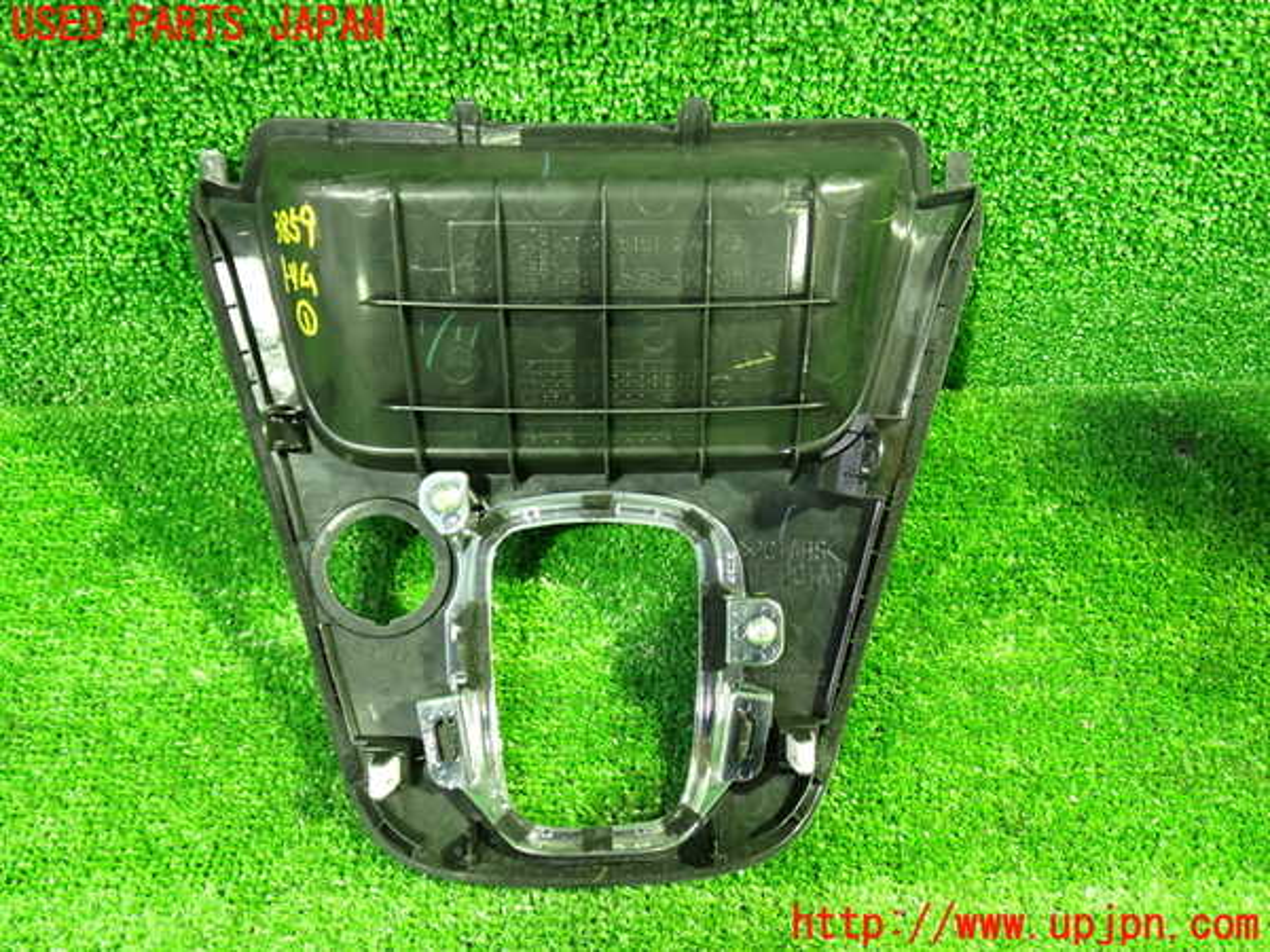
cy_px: 476
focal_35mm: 30
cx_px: 635
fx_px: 1101
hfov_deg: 60.0
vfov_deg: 46.8
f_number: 2.3
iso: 800
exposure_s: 1/13
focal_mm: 5.4
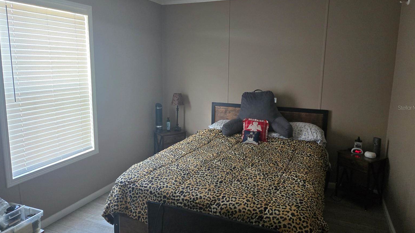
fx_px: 286
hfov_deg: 71.9
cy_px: 107
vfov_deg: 44.3
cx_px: 208
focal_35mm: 26
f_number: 1.8
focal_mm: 5.4
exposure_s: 1/120
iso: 500
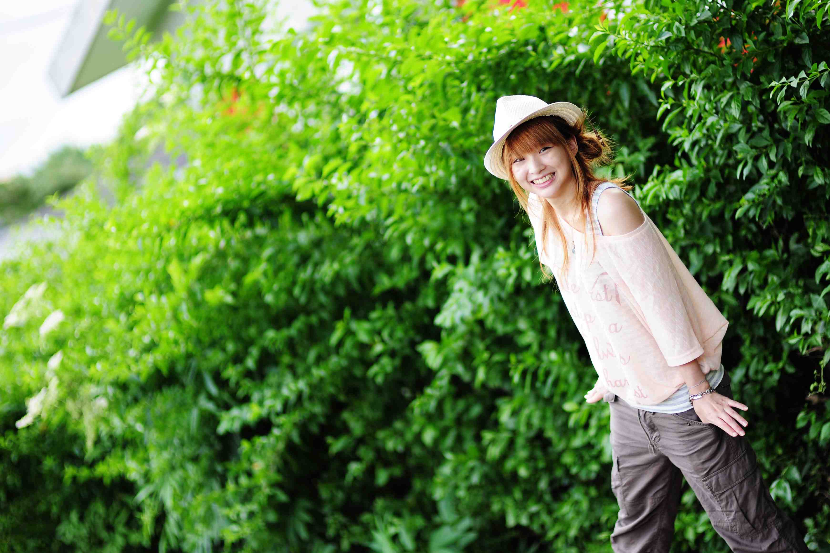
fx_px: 2396
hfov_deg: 19.6
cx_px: 481
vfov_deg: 13.1
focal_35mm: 104
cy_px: 235
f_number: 1.4
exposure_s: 1/640
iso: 200
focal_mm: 85
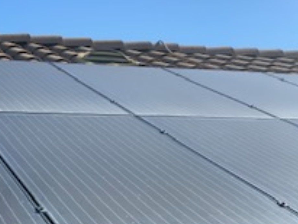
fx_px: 697
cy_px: 135
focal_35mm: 81
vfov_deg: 18.2
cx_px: 73
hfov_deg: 23.9
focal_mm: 6
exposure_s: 1/737
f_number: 2.4
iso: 16
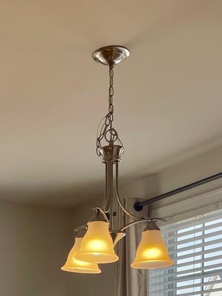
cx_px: 11
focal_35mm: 81
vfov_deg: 21.2
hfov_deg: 17.9
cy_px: 414
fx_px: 692
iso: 32
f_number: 1.6
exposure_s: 1/435
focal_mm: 5.1
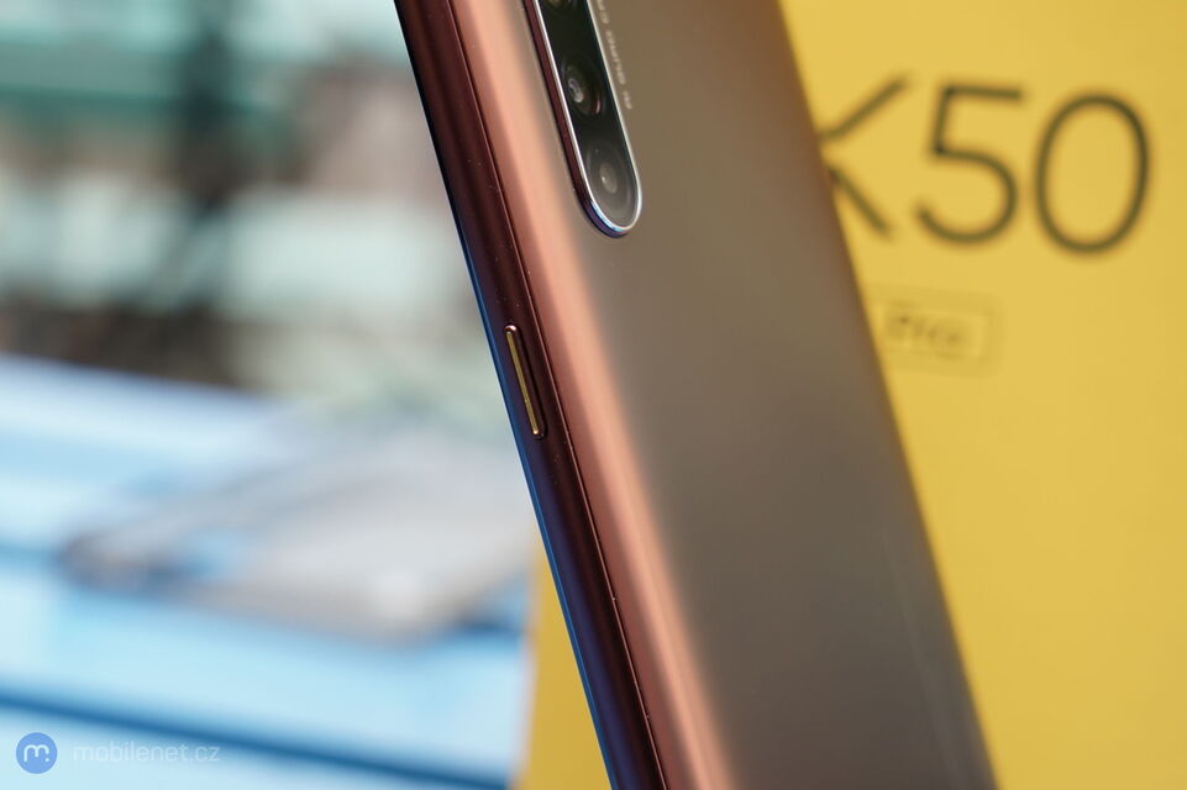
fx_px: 2307
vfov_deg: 19.4
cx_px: 594
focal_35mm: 70
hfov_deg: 28.9
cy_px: 395
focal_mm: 70
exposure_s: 1/160
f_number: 6.3
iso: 500
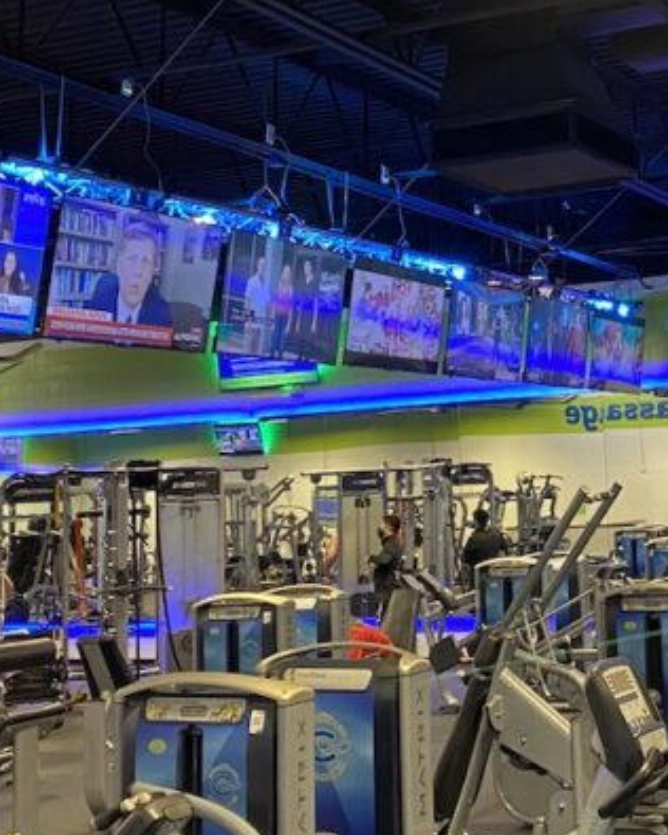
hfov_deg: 23.6
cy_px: 267
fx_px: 1557
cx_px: 598
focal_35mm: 63
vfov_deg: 29.8
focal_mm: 4.25
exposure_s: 1/40
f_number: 1.8
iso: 400
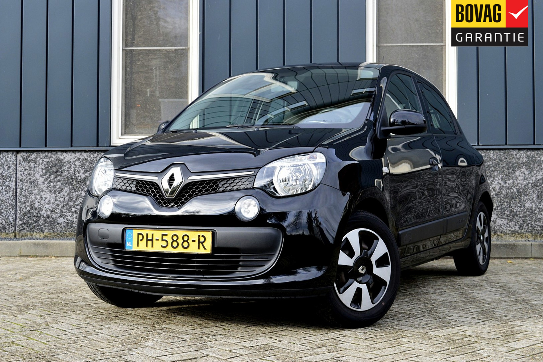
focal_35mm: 51
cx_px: 272
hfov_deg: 38.9
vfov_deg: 26.5
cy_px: 181
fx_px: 769
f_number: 9
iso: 400
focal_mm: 34
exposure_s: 1/160
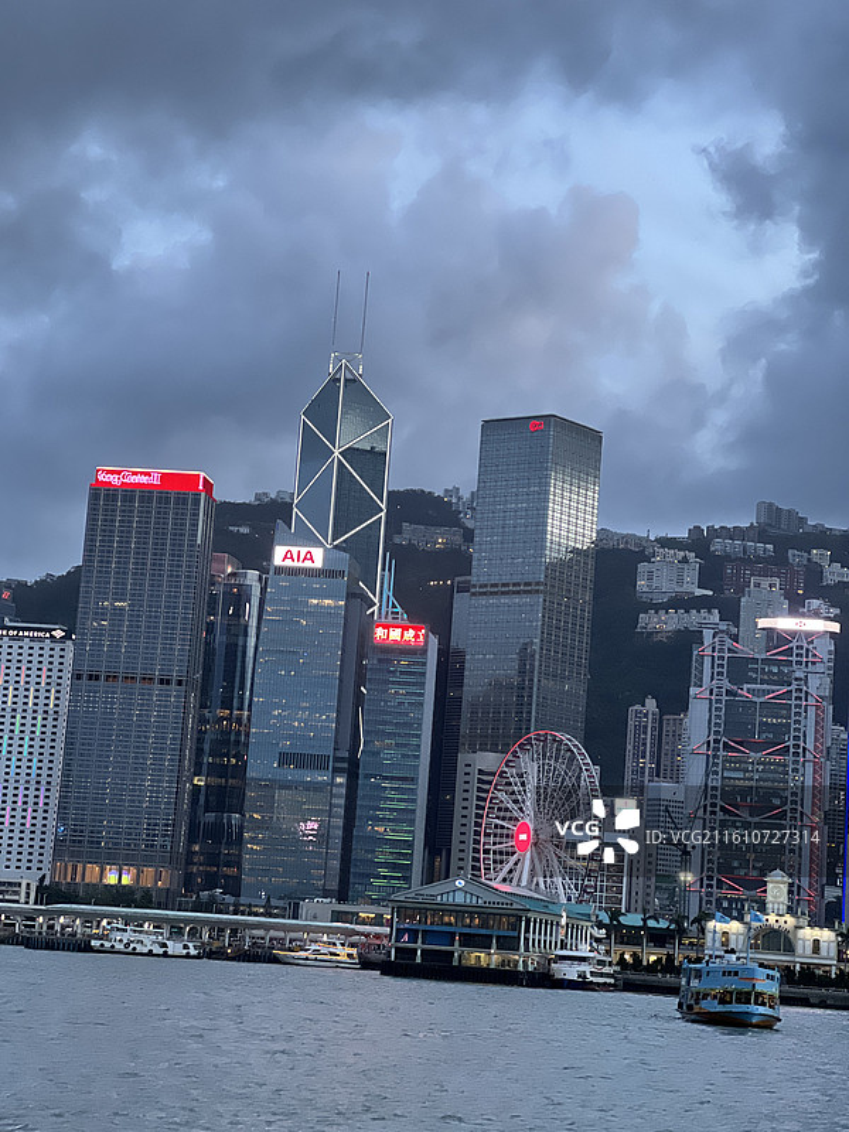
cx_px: 424
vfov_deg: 25.3
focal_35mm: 77
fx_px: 2518
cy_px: 566
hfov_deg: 19.1
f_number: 2.8
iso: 250
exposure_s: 1/83
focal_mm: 9
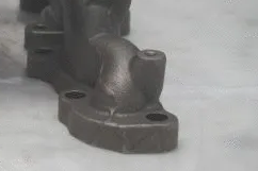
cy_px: -39
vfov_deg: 8.1
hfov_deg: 12.0
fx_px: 1198
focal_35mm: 167
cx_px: -54
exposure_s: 1/160
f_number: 5.6
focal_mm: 45
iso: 1250
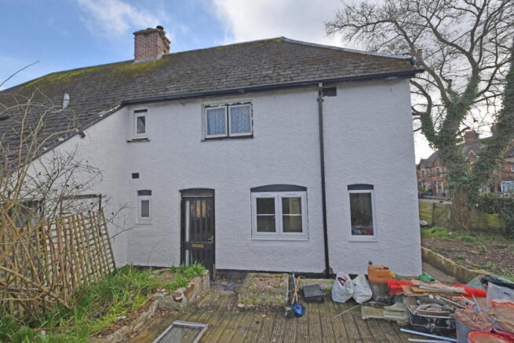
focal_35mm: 15
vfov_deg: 77.4
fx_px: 214
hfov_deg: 100.4
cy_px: 172
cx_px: 257
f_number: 8
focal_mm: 10
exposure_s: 1/250
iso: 180
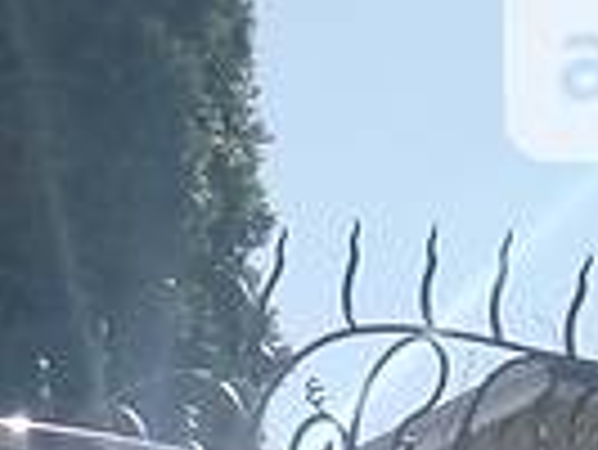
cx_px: -580
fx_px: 3527
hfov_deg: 9.1
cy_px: 1264
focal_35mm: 204
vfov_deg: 6.7
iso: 50
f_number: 1.8
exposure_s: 1/1890
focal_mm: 3.6
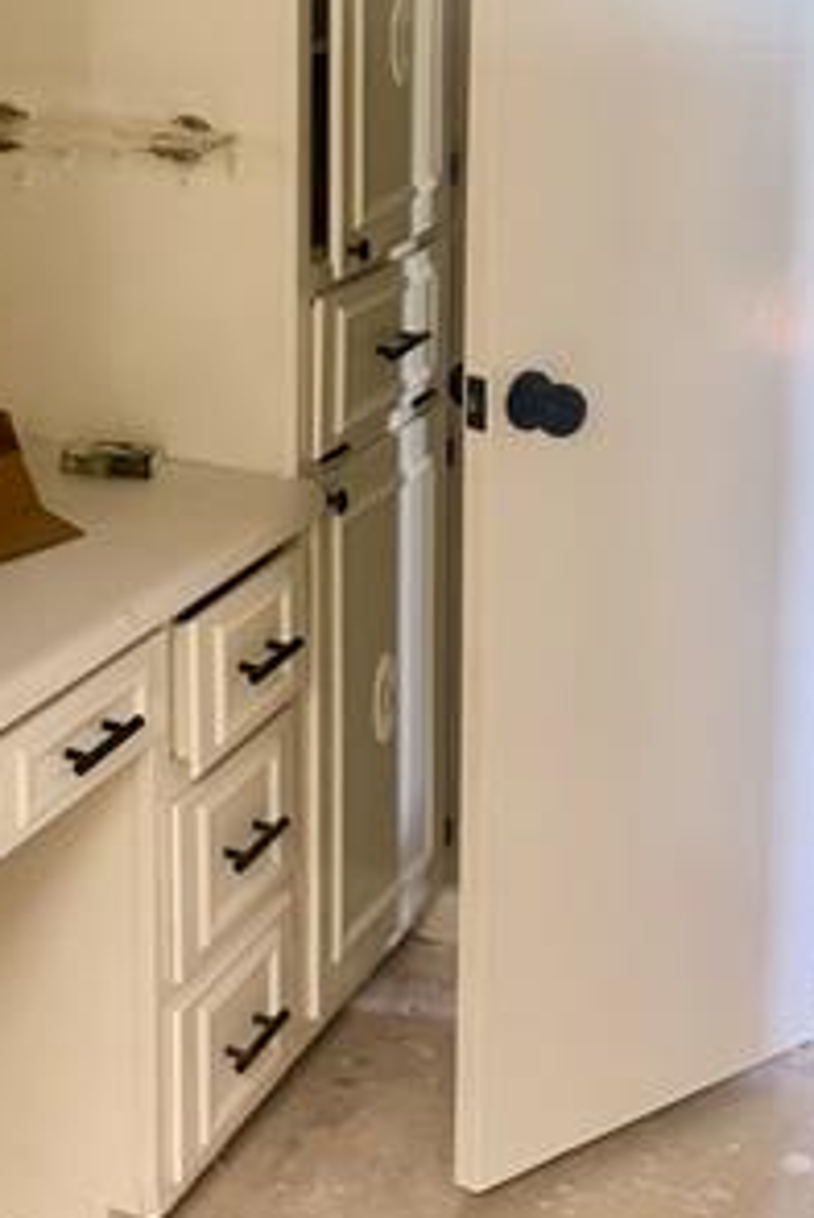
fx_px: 2202
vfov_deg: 29.6
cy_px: 120
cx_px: -87
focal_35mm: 65
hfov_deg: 20.0
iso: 400
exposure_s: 1/60
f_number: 1.78
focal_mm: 6.76
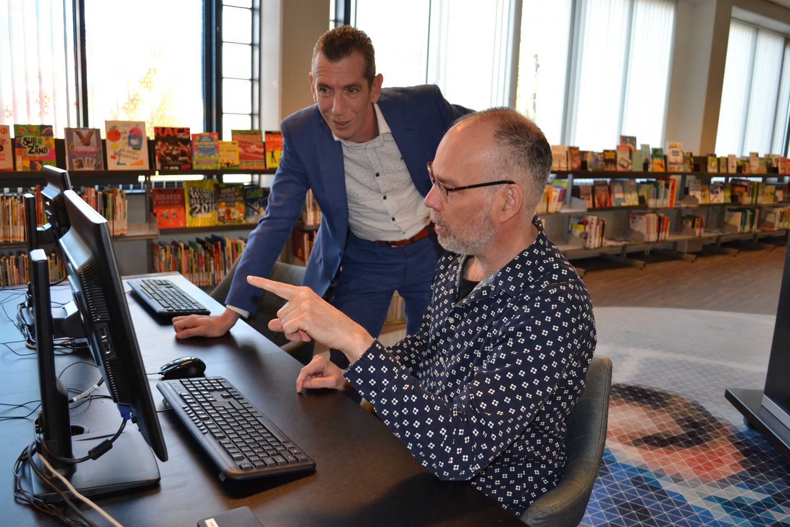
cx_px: 395
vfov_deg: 47.9
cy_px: 264
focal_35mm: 27
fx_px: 592
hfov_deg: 67.4
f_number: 4
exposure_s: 1/100
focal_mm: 18
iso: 400
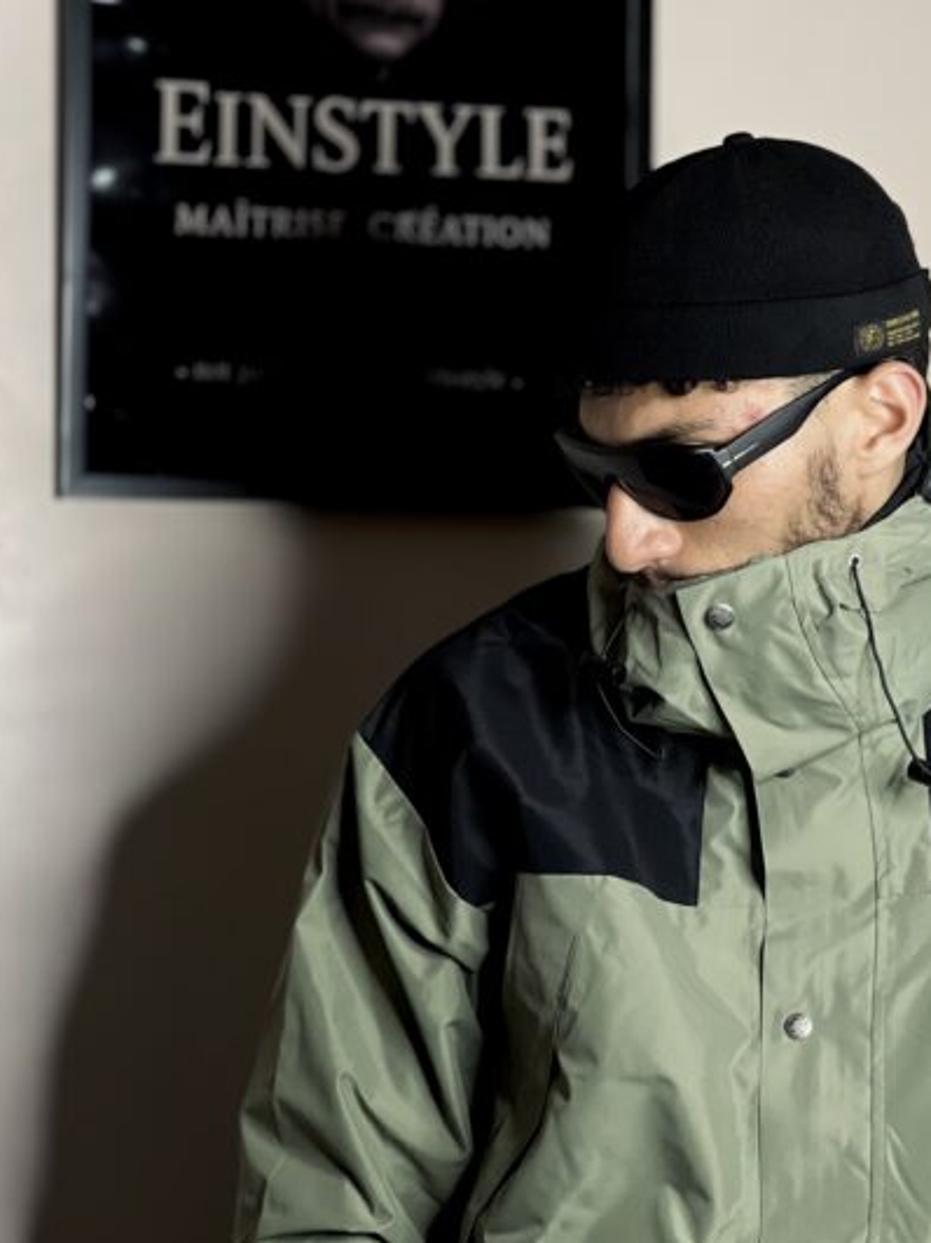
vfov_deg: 17.0
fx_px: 4161
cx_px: 648
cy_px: 543
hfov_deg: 12.7
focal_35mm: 116
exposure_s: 1/50
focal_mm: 9
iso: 160
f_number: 2.8
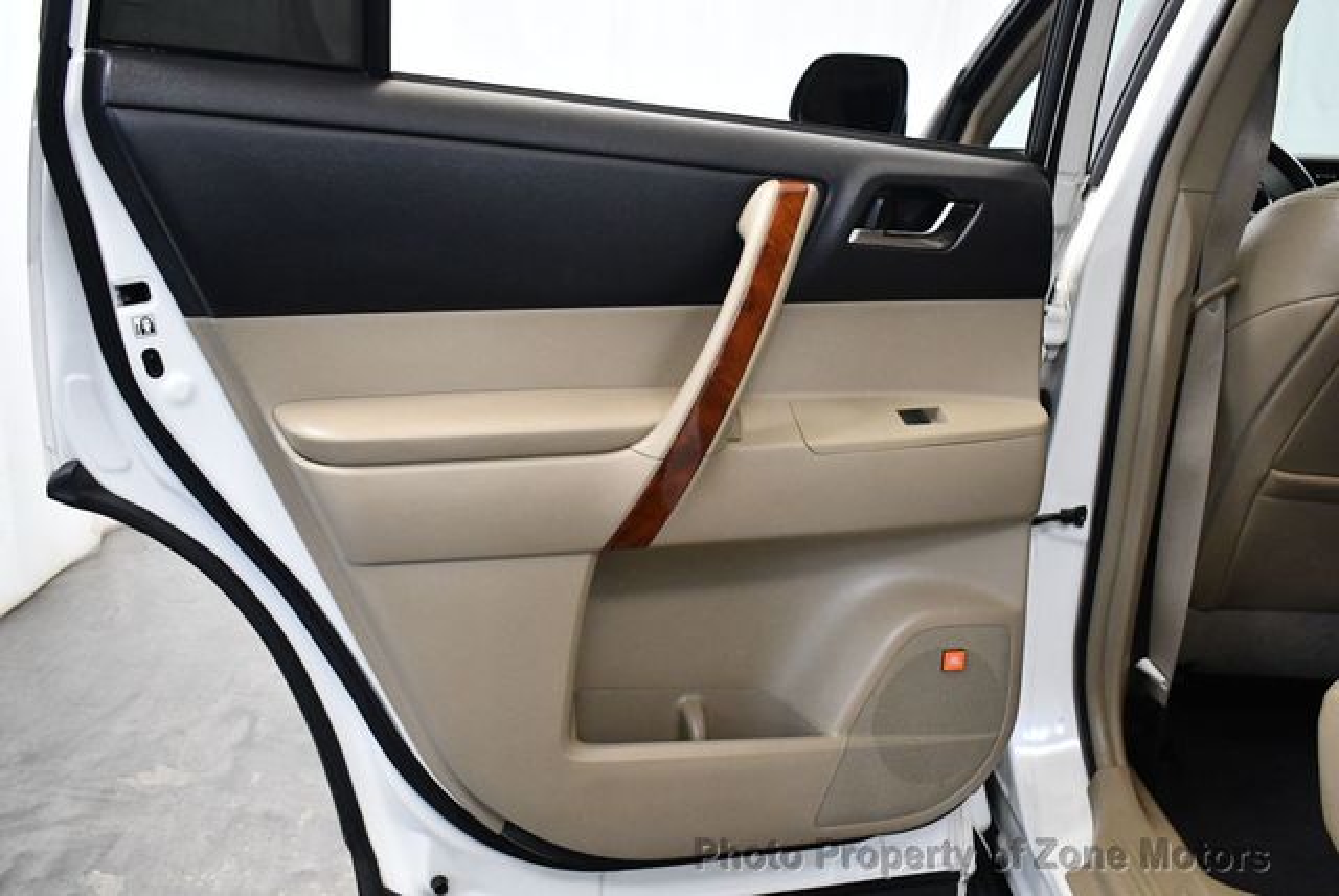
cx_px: 670
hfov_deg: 53.1
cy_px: 448
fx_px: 1340
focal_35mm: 36
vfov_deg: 36.9
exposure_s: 1/125
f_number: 3.5
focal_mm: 18
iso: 2500
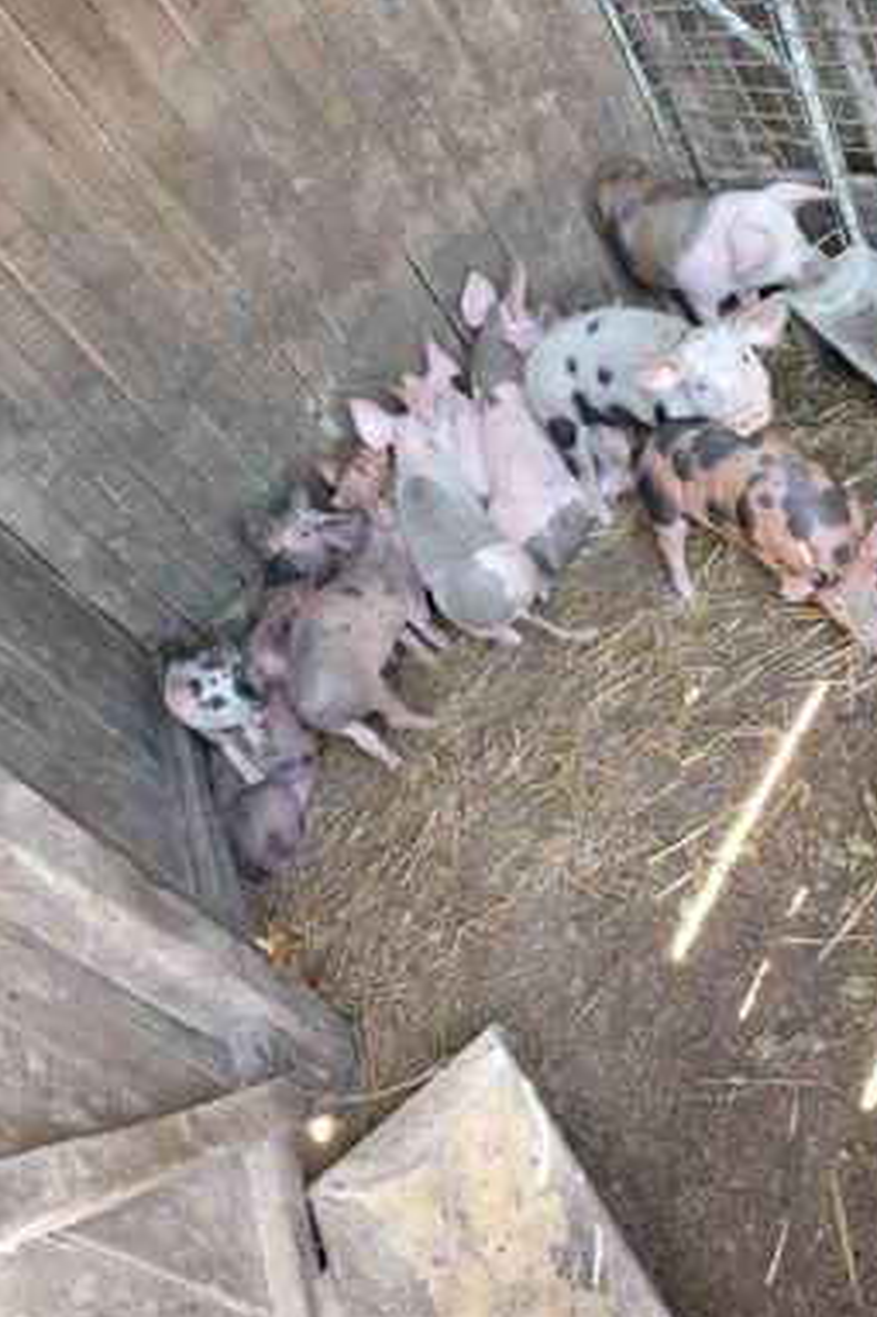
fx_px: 914
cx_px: 509
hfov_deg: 51.0
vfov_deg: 71.5
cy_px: 646
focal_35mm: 25
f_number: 1.65
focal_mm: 6.14
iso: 640
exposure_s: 1/50
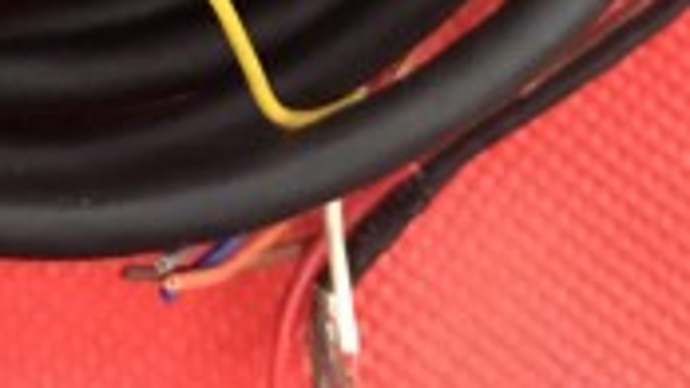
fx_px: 2050
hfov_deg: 18.8
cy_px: -574
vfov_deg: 9.5
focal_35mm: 112
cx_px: 59
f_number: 1.8
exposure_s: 1/14
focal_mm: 3.99
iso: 100
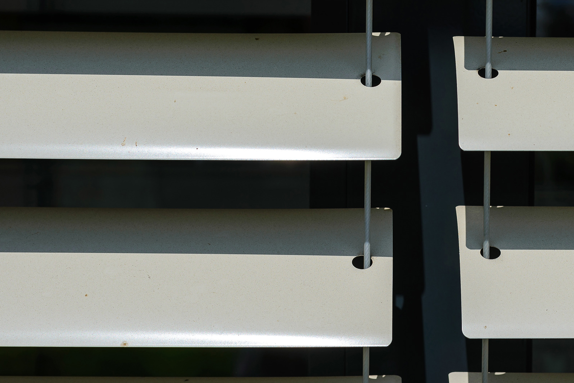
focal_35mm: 88
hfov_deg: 22.9
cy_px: 105
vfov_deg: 15.5
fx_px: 1404
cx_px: 438
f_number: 7.1
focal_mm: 50
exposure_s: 1/1250
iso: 100
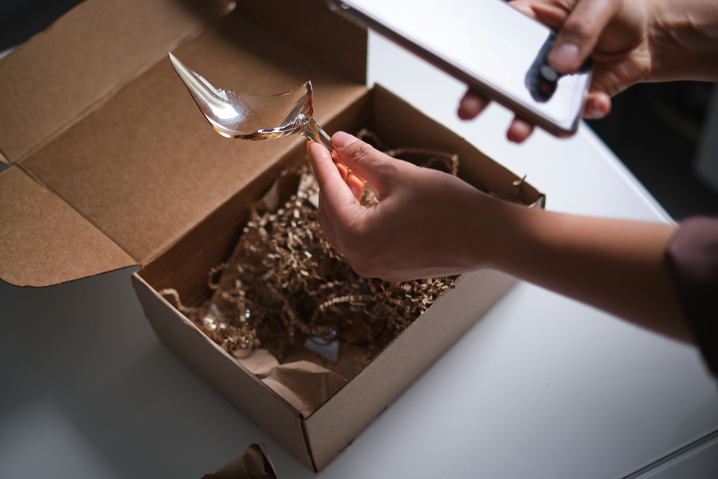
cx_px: 359
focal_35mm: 53
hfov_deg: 37.5
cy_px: 240
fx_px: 1057
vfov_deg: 25.5
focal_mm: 35
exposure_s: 1/125
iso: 160
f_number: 1.4
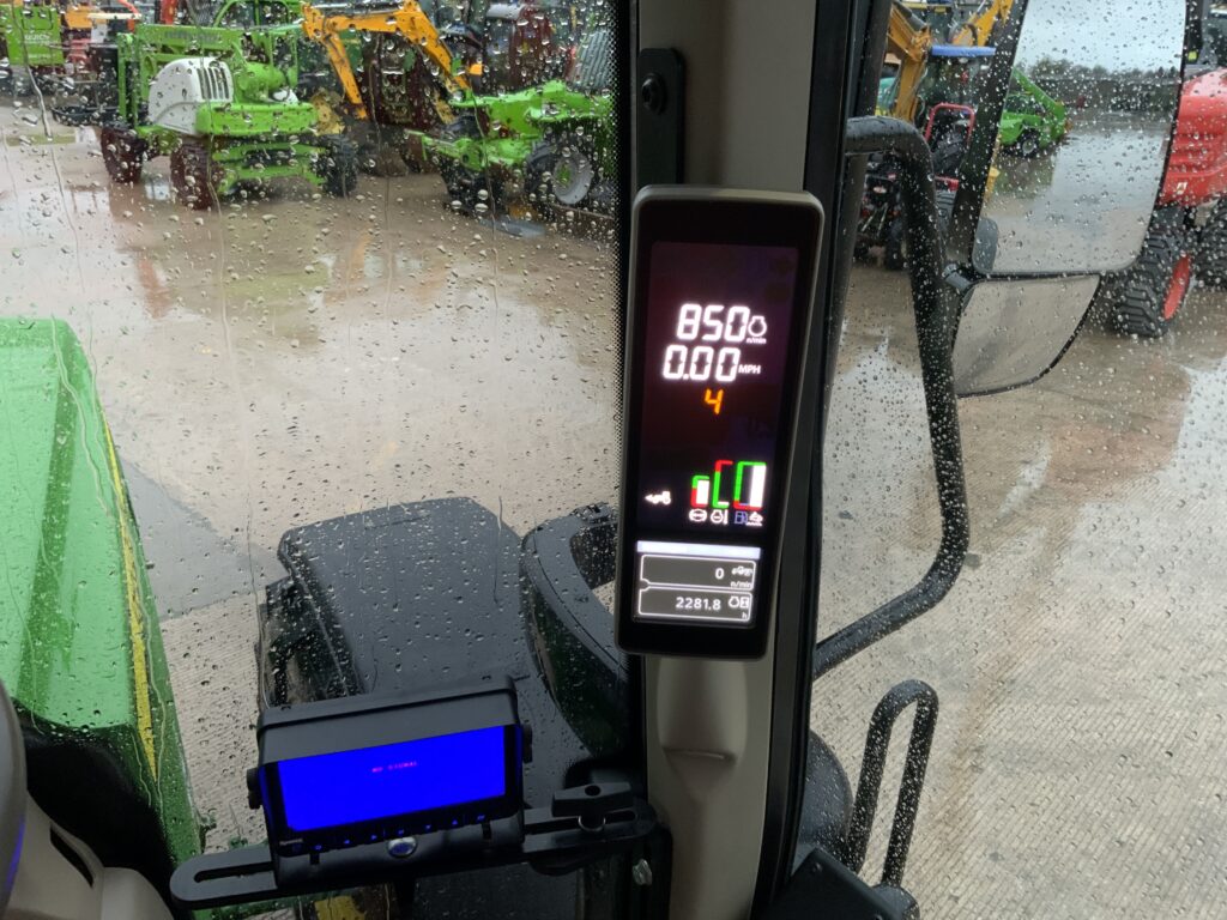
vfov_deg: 48.2
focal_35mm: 29
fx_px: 1028
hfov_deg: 61.7
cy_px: 460
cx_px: 614
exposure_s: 1/50
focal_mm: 3
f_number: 1.8
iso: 160
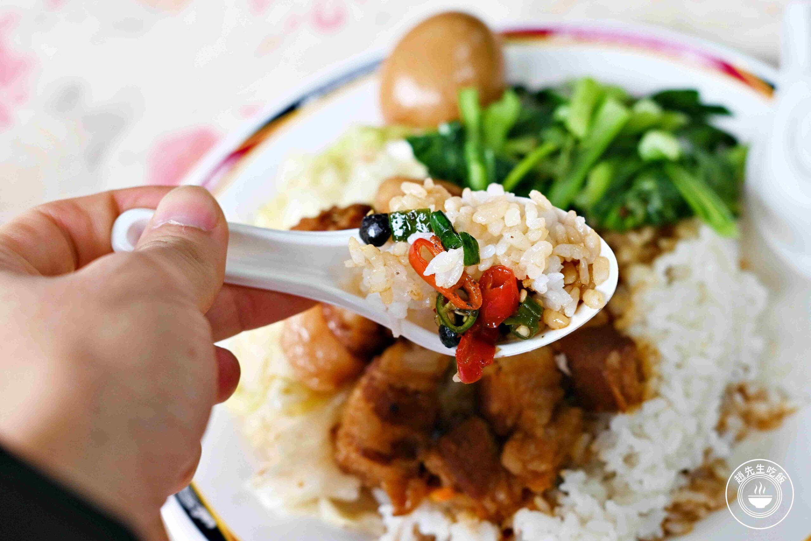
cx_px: 406
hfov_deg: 27.0
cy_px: 270
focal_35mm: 75
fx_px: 1690
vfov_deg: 18.2
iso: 400
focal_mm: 50
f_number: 3.5
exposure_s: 1/200
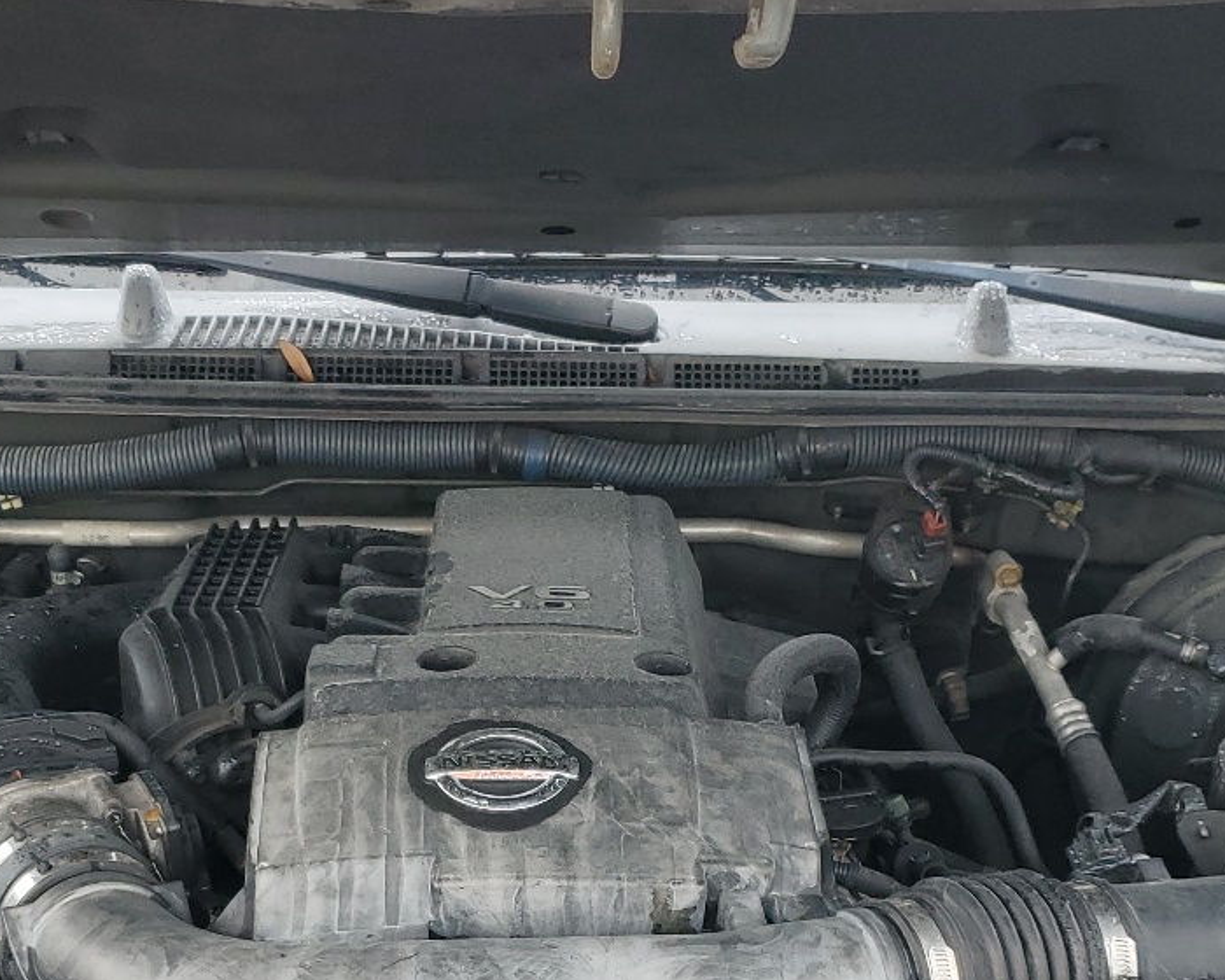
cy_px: 948
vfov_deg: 25.1
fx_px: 2103
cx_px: 536
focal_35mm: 58
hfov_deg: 32.4
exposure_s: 1/286
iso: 50
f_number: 1.5
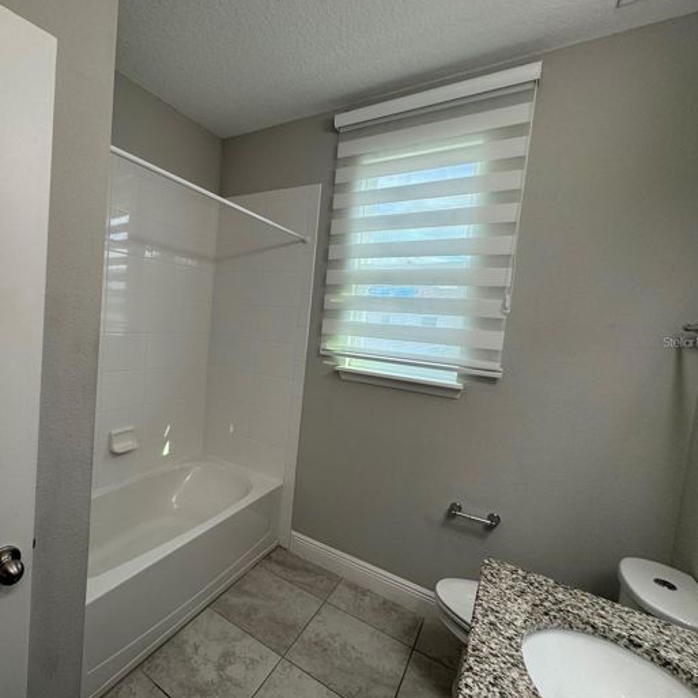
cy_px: 342
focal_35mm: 17
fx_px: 388
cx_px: 240
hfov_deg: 81.5
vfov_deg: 84.0
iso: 50
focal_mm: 2.22
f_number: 2.2
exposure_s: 1/120
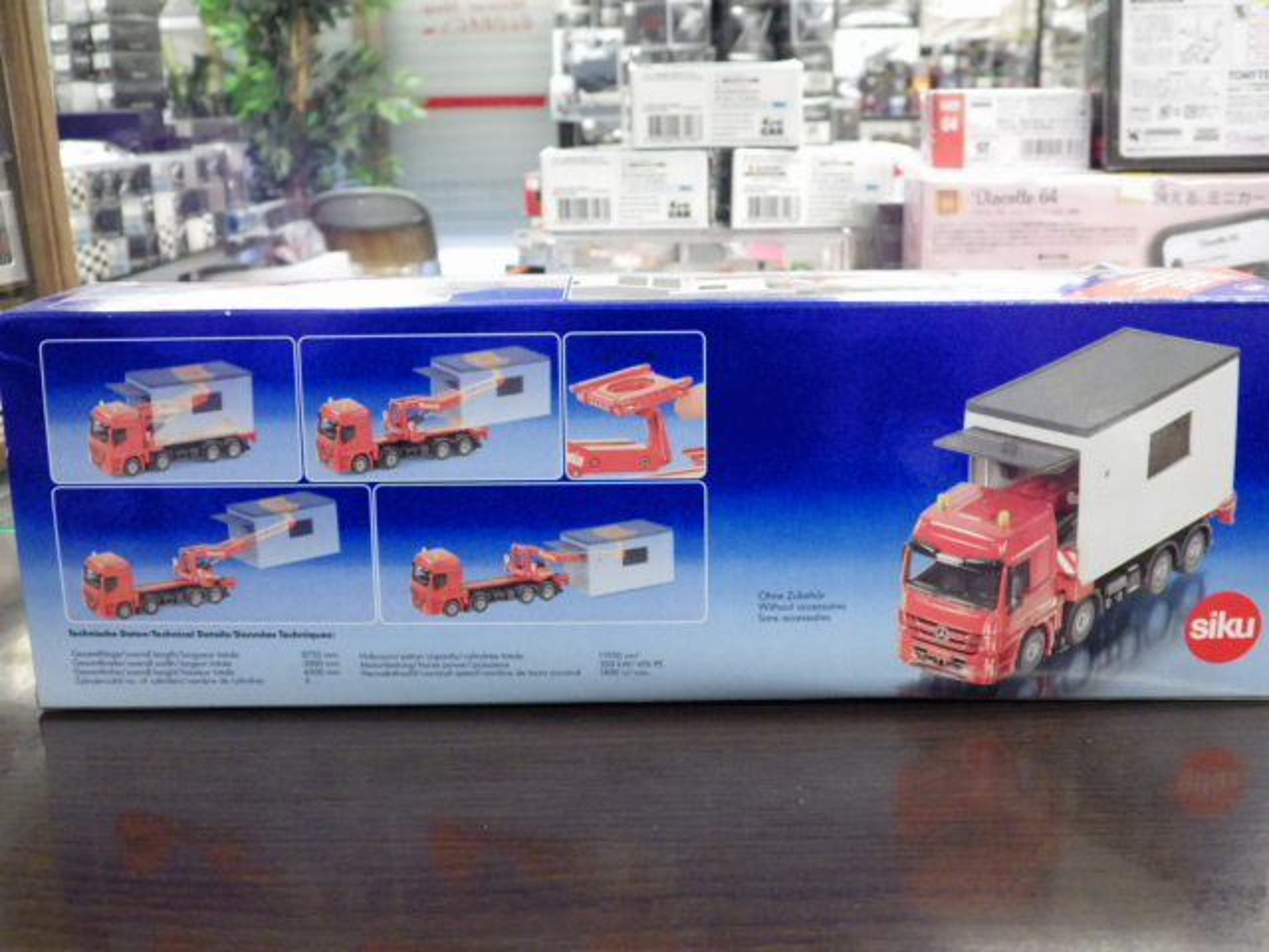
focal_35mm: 41
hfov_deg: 45.8
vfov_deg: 35.1
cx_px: 634
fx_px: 1503
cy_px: 476
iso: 800
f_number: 3.6
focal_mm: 7.4
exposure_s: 1/30
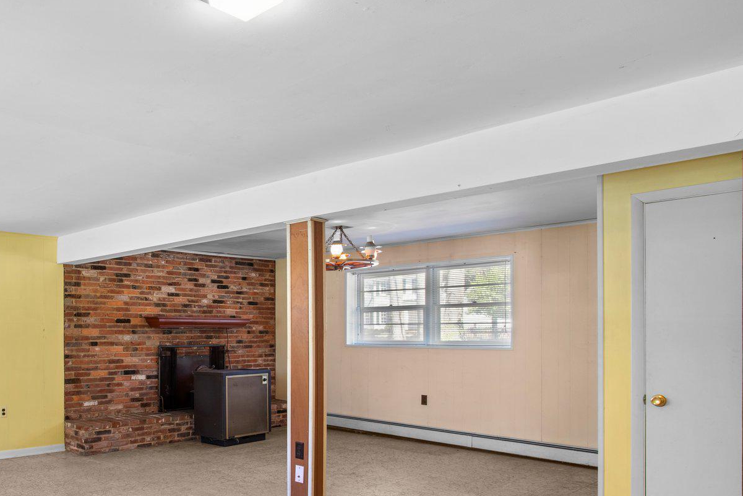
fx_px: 599
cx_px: 184
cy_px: 317
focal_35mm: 29
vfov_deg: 44.5
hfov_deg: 60.1
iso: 400
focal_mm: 17
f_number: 9.5
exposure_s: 1
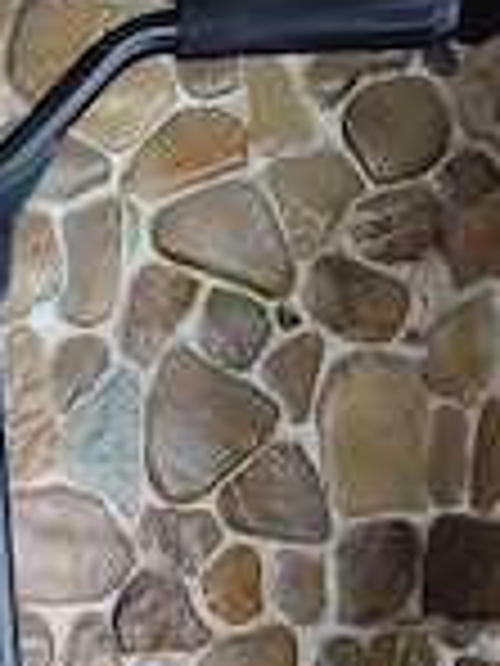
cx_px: -14
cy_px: 842
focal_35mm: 62
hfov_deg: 22.6
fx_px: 1194
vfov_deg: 26.8
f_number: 1.65
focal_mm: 6.14
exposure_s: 1/25
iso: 800
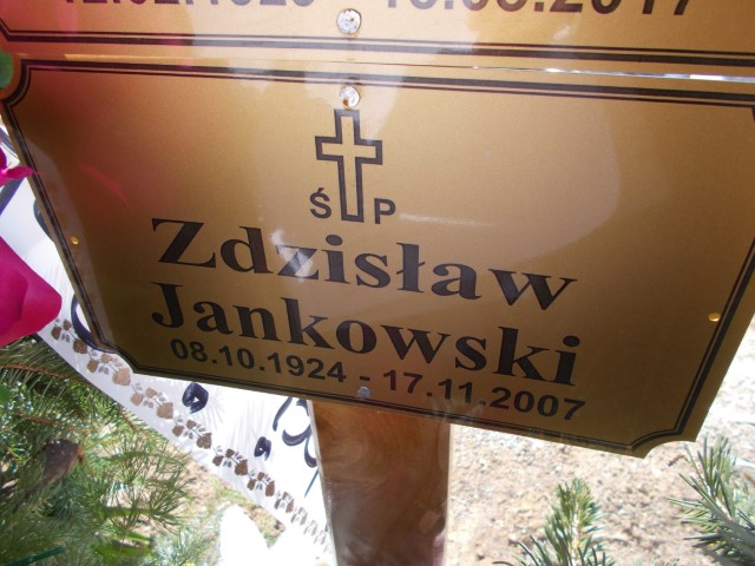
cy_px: 283
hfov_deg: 67.3
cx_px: 378
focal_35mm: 26
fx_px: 567
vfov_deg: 53.1
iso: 80
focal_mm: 4.6
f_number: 3.2
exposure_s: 1/250
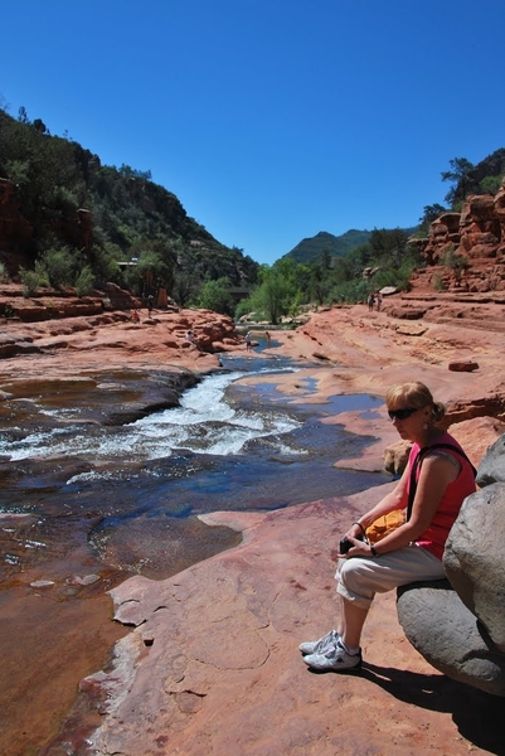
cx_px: 252
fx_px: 567
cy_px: 378
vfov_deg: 67.3
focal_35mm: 27
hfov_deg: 48.0
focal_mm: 18
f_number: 8
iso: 100
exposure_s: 1/640
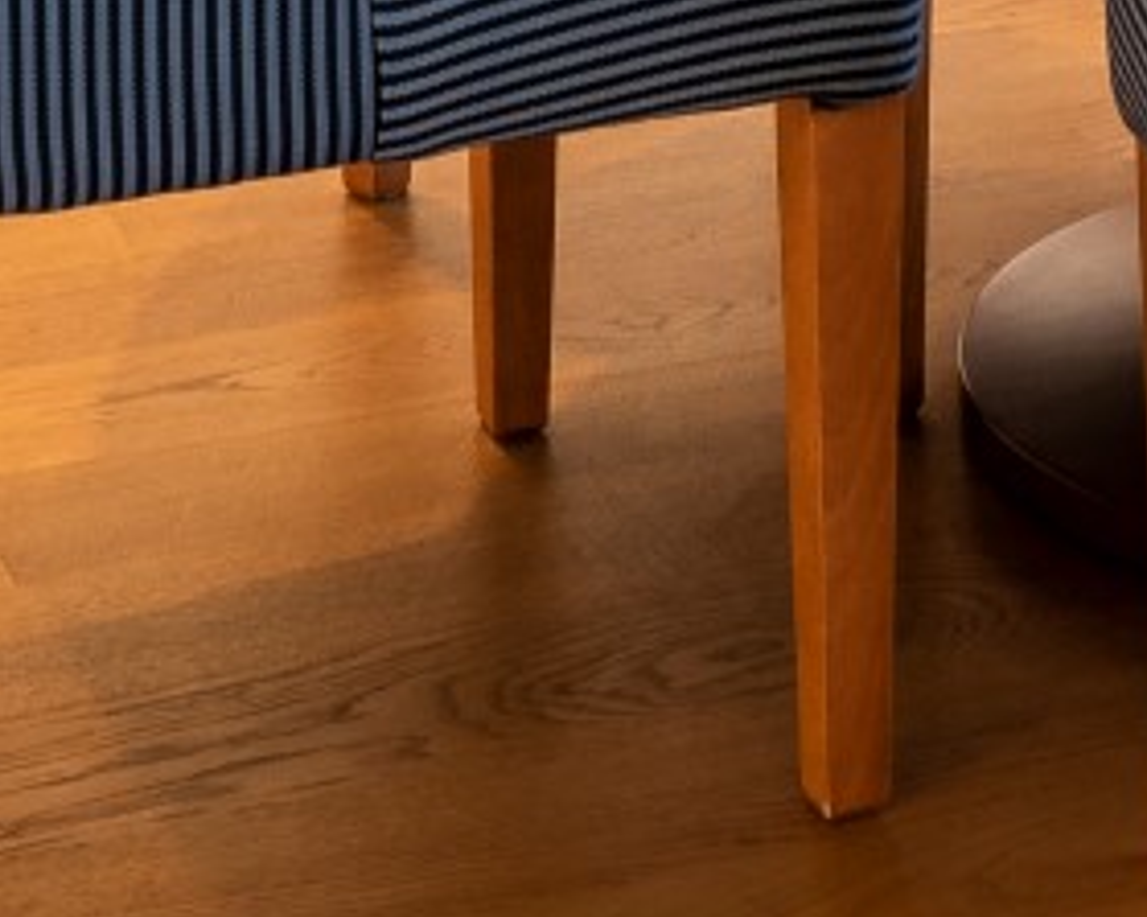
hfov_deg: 13.6
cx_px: 820
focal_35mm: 141
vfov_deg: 9.4
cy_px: -1501
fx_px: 4785
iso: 50
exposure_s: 1/1.67
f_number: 10
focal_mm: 20
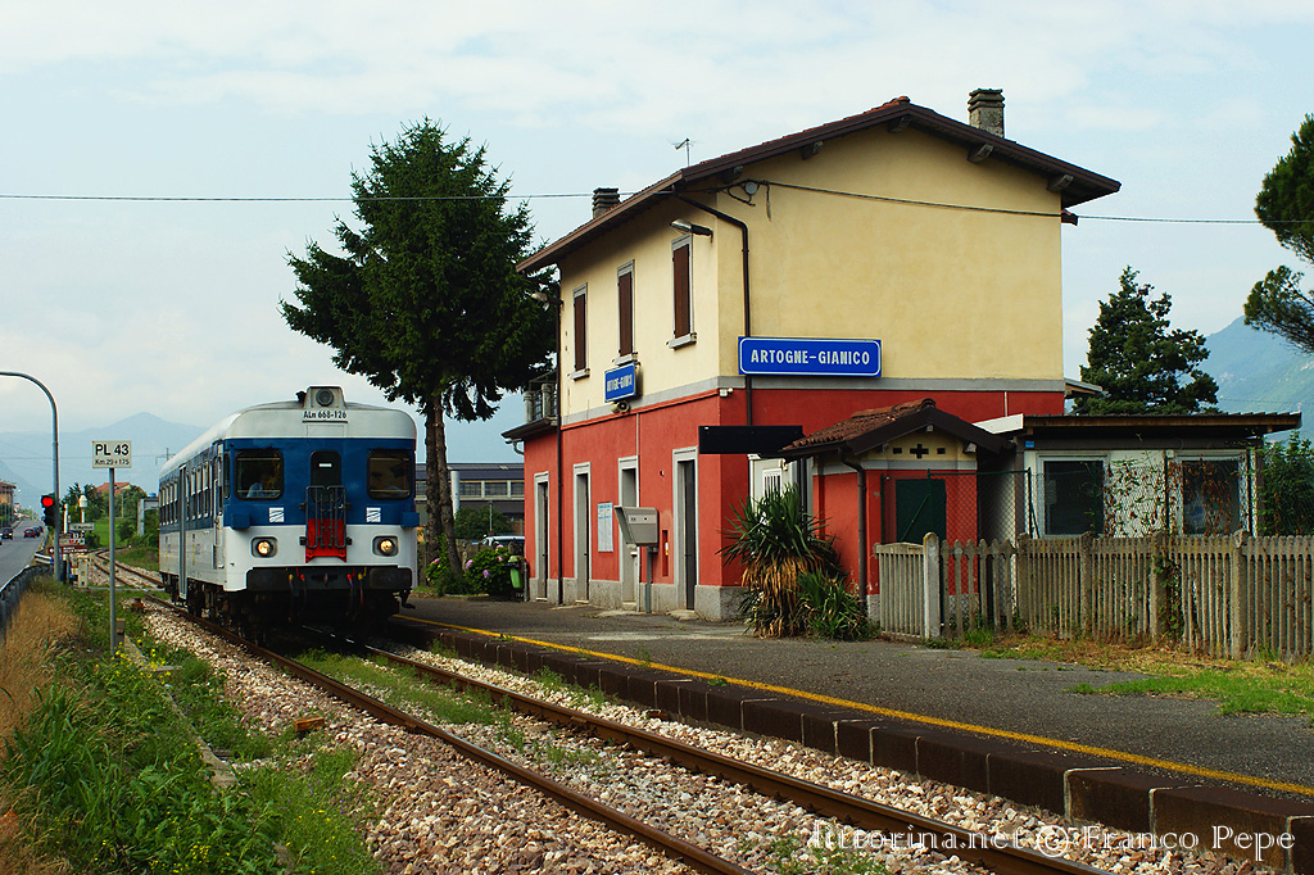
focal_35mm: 60
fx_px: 2189
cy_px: 438
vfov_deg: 22.6
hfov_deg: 33.4
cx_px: 657
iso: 200
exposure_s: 1/500
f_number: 6.3
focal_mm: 40
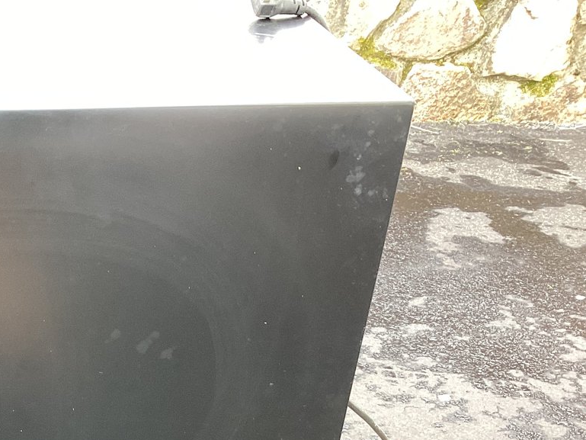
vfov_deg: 23.1
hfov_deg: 29.7
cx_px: 13
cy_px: 432
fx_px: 1033
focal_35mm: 61
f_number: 2.4
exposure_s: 1/60
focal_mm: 3.3
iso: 64
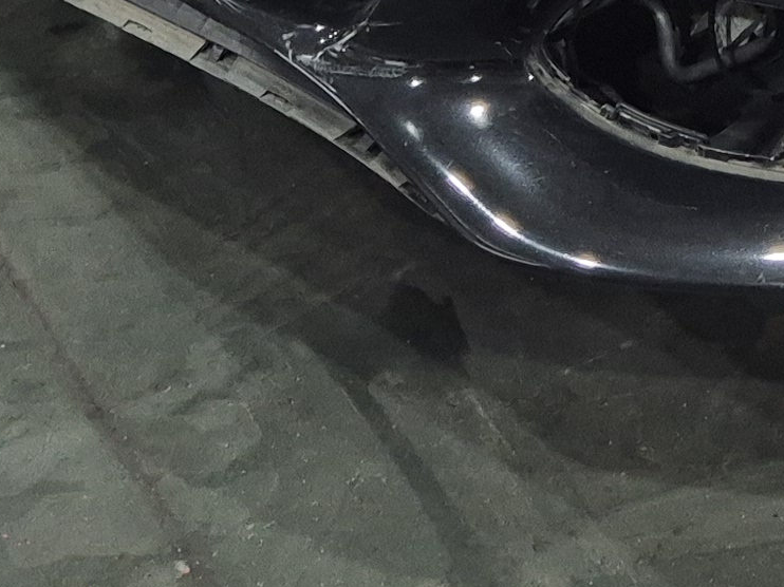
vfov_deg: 10.4
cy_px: -807
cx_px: 1083
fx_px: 2808
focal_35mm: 124
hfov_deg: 15.0
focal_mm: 5.4
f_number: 1.8
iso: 200
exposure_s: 1/120
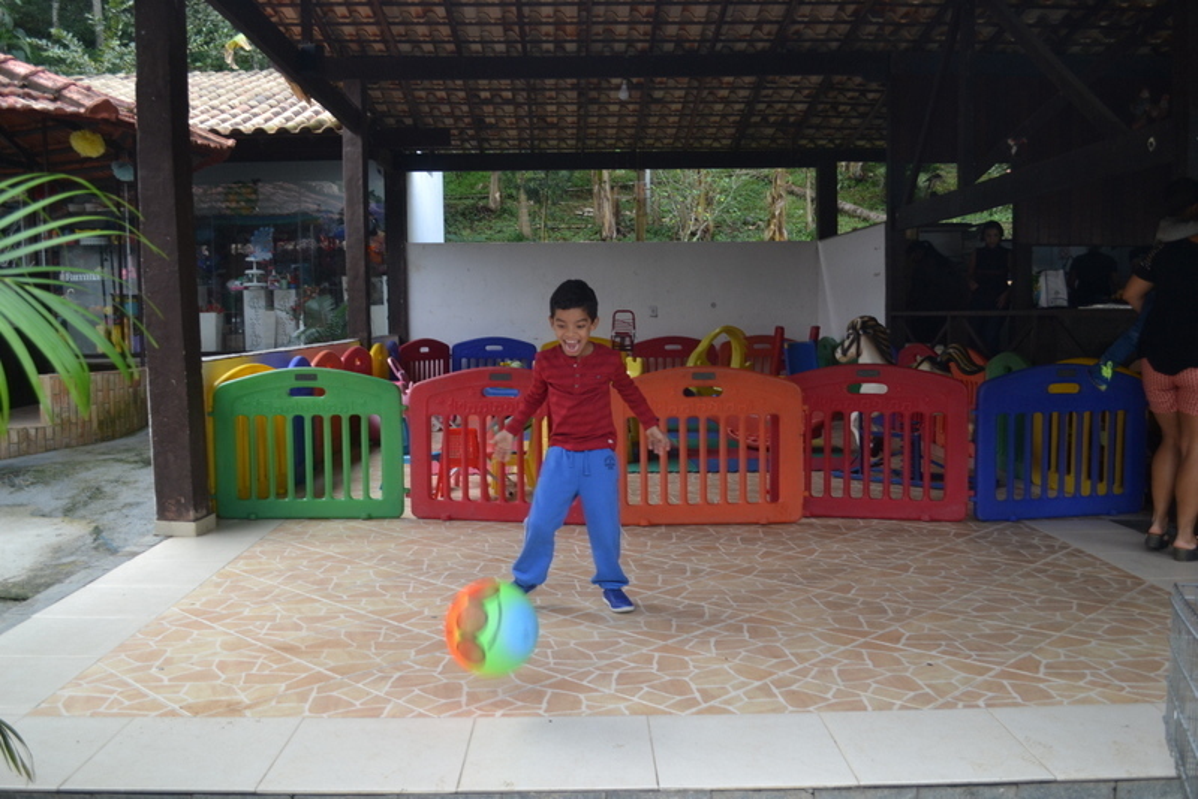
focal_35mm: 33
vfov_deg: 40.0
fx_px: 1099
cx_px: 599
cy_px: 400
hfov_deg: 57.2
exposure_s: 1/160
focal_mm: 22
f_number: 4
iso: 200
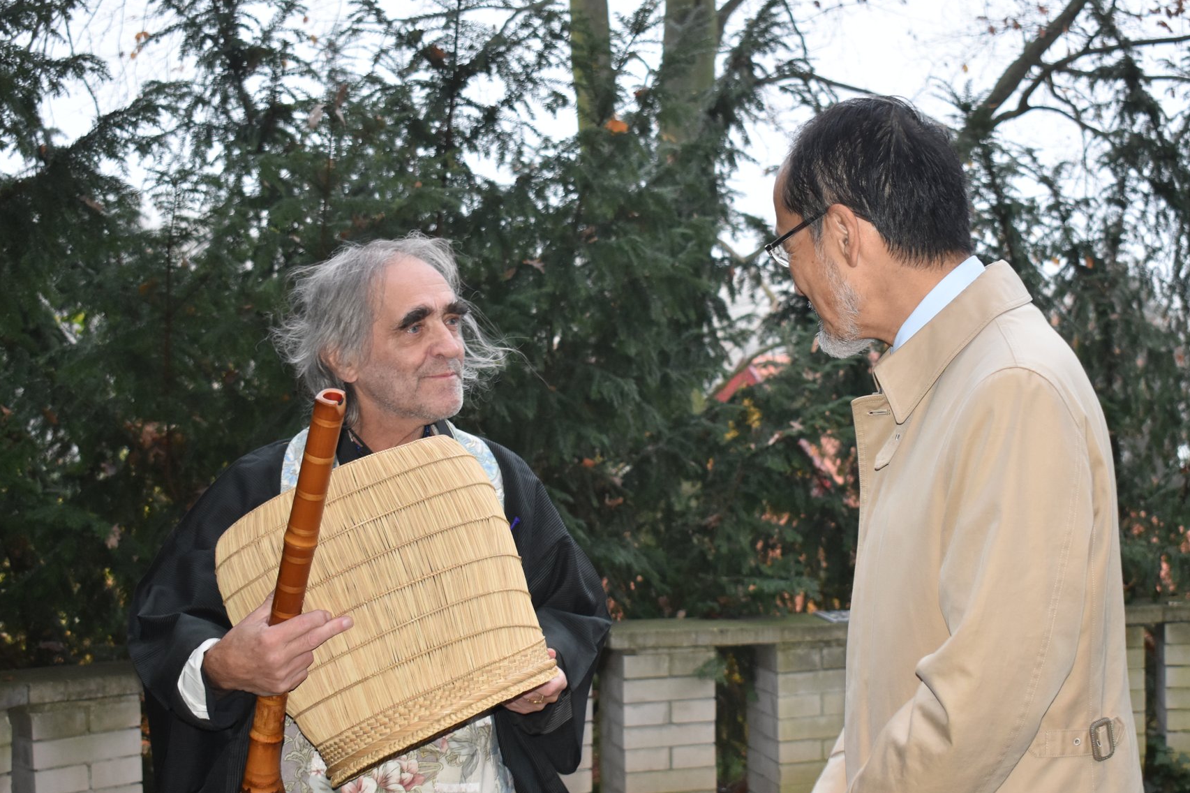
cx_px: 628
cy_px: 441
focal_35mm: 62
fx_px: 2035
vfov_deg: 22.0
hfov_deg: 32.6
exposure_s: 1/60
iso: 900
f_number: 4.5
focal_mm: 35
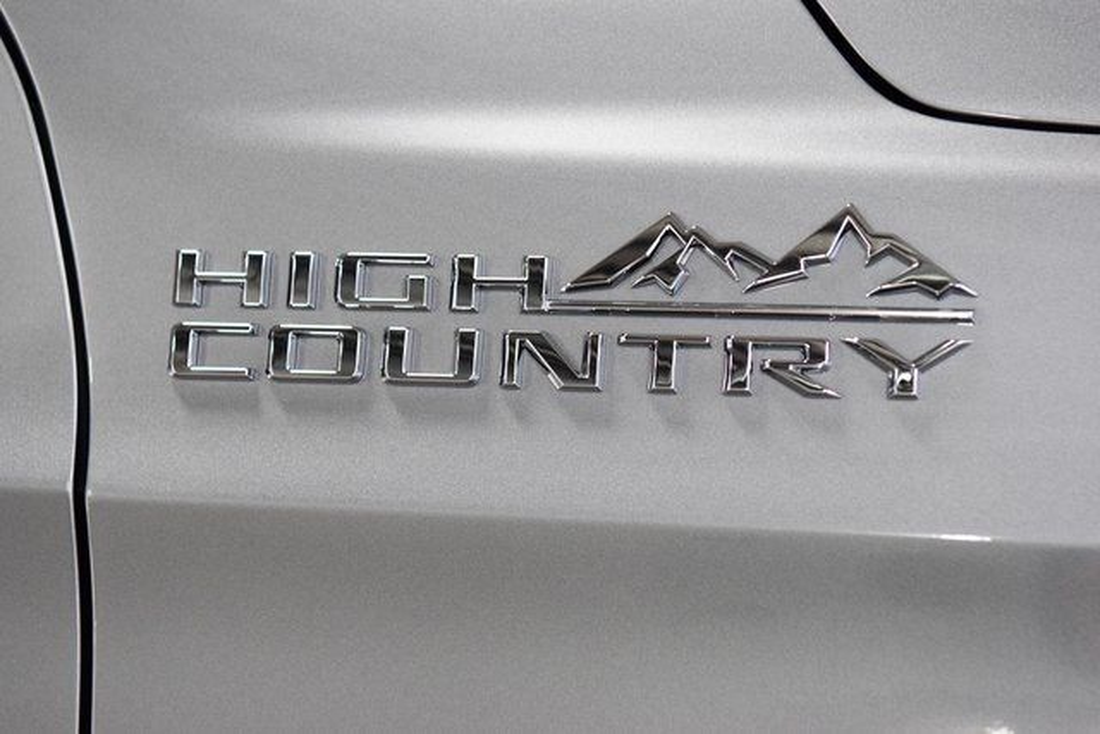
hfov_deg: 24.2
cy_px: 367
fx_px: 2567
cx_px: 550
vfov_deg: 16.3
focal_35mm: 84
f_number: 4
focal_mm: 56
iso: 1600
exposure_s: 1/125
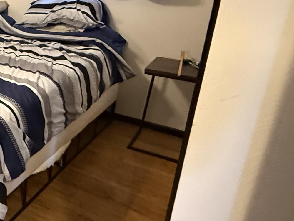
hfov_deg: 35.7
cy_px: 72
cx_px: -54
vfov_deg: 34.0
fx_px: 357
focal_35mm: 42
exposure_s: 1/40
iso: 1000
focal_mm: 2.22
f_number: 2.2
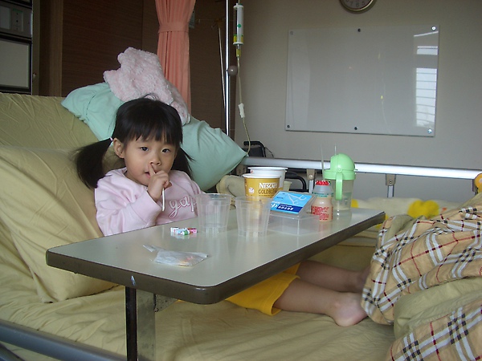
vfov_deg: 40.7
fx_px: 487
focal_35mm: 35
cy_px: 180
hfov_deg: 52.6
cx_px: 241
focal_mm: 5.8
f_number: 2.6
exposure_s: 1/100
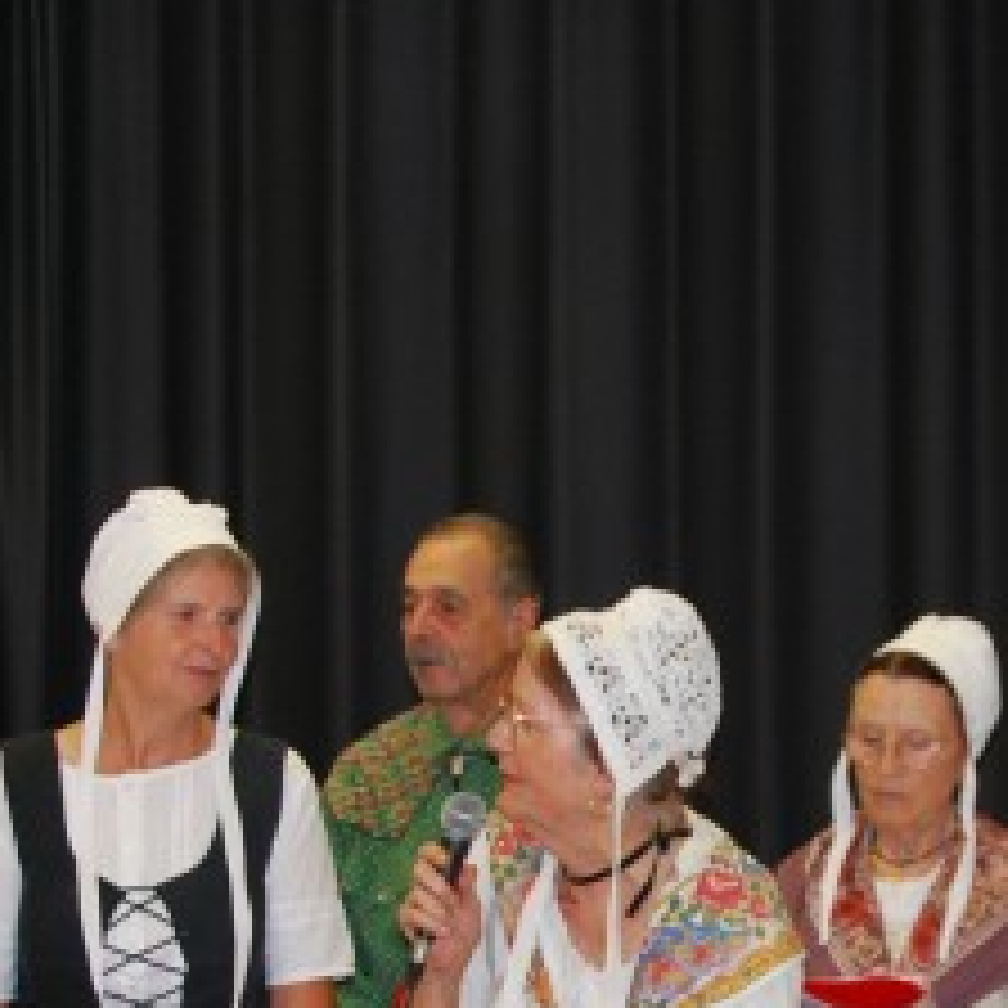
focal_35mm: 102
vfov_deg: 16.8
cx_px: 686
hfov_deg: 17.0
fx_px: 3360
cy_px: 936
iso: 400
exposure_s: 1/60
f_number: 4
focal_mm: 20
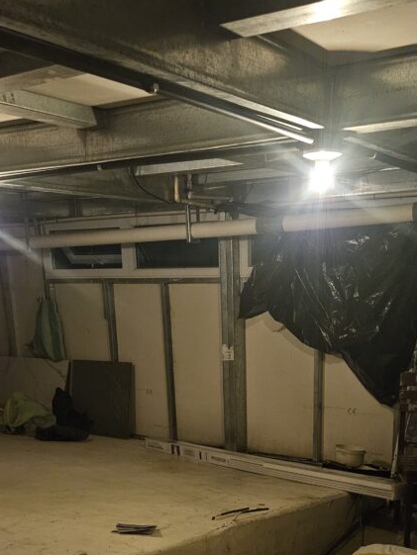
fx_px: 674
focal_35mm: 42
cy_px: 486
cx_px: 225
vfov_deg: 41.7
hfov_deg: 34.3
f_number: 1.8
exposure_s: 1/20
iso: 1250
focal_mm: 5.4
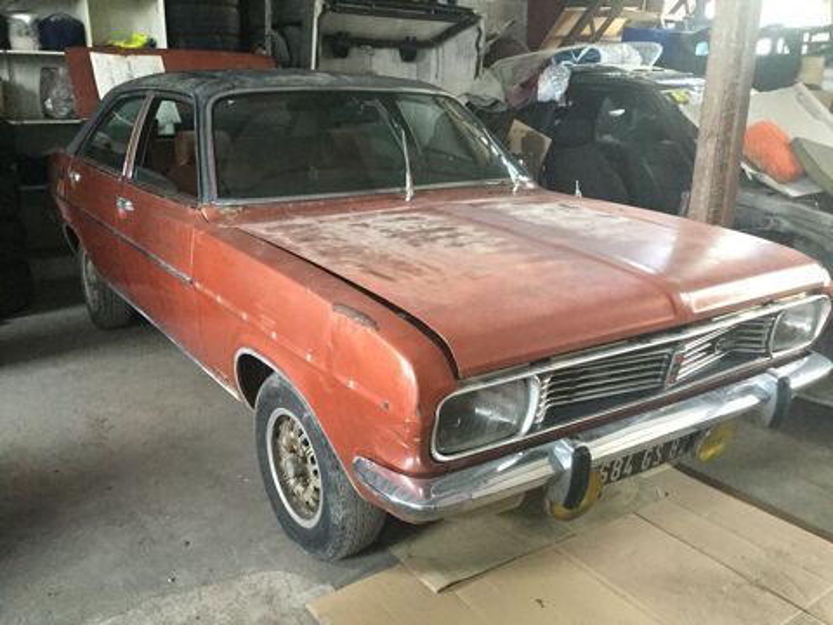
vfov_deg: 45.4
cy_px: 312
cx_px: 416
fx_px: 746
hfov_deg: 58.4
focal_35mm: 31
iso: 200
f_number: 2.4
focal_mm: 3.3
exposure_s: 1/25
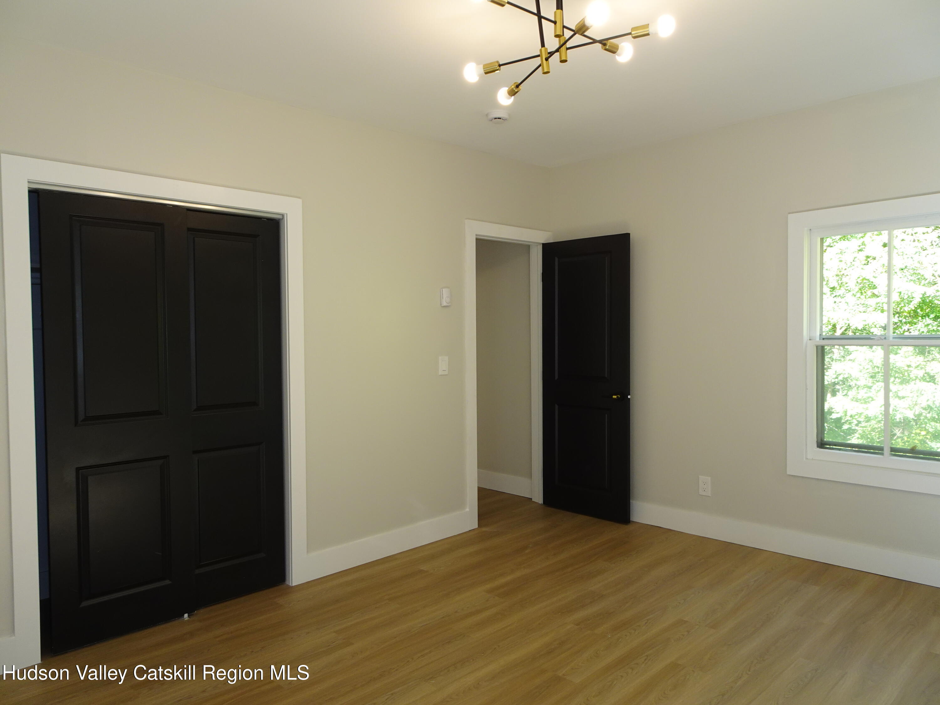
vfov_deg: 56.8
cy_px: 352
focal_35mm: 24
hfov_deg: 71.6
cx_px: 470
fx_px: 652
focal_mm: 4.25
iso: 80
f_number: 3.5
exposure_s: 1/30
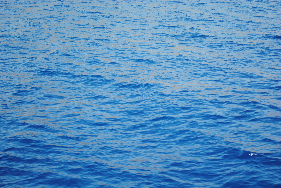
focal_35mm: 82
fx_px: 645
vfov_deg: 16.6
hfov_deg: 24.6
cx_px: 140
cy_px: 94
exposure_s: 1/160
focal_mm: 55
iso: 100
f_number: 6.3
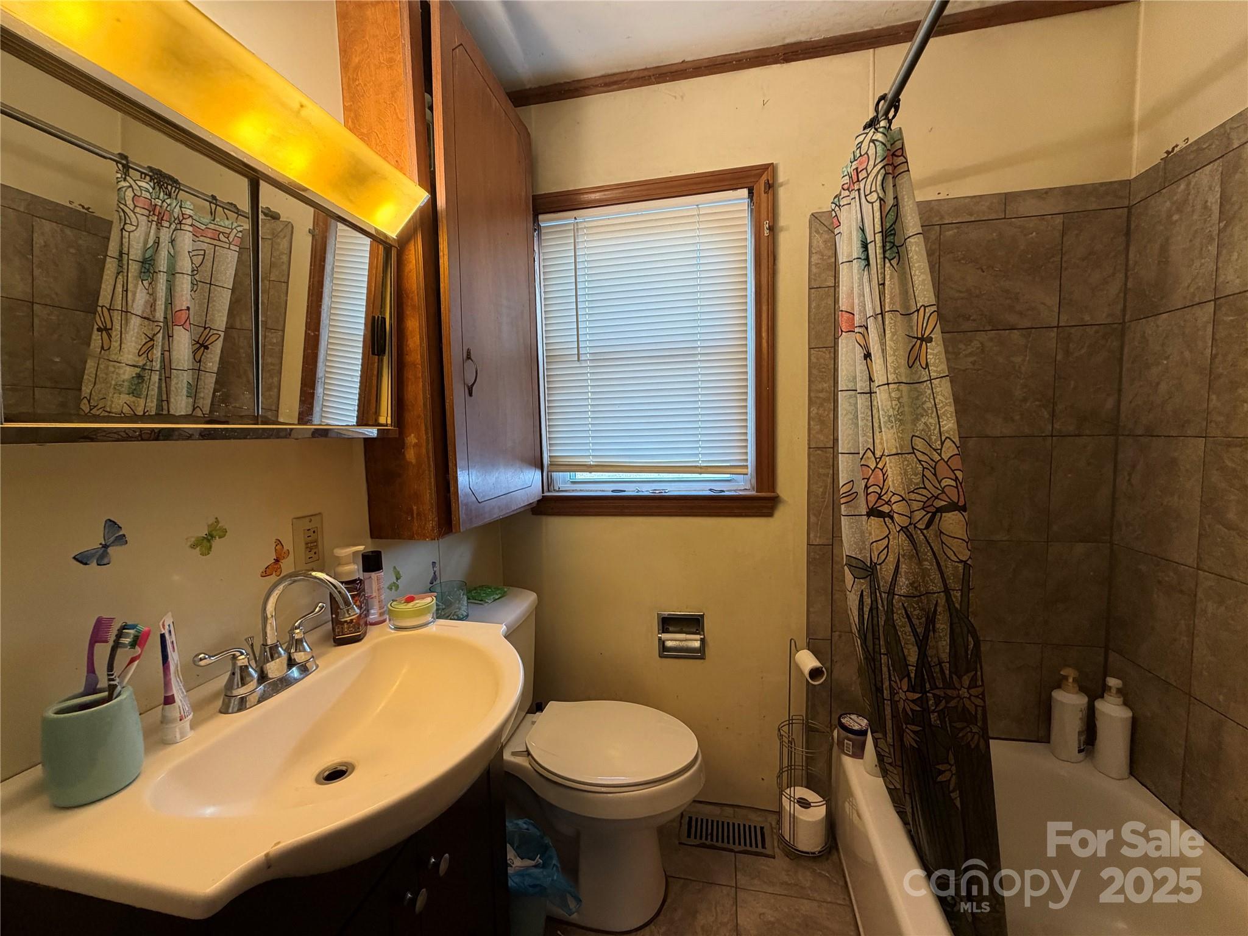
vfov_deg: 85.7
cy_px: 468
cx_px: 624
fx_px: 505
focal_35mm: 14
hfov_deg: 102.1
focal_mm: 2.22
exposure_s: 1/60
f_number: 2.2
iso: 250
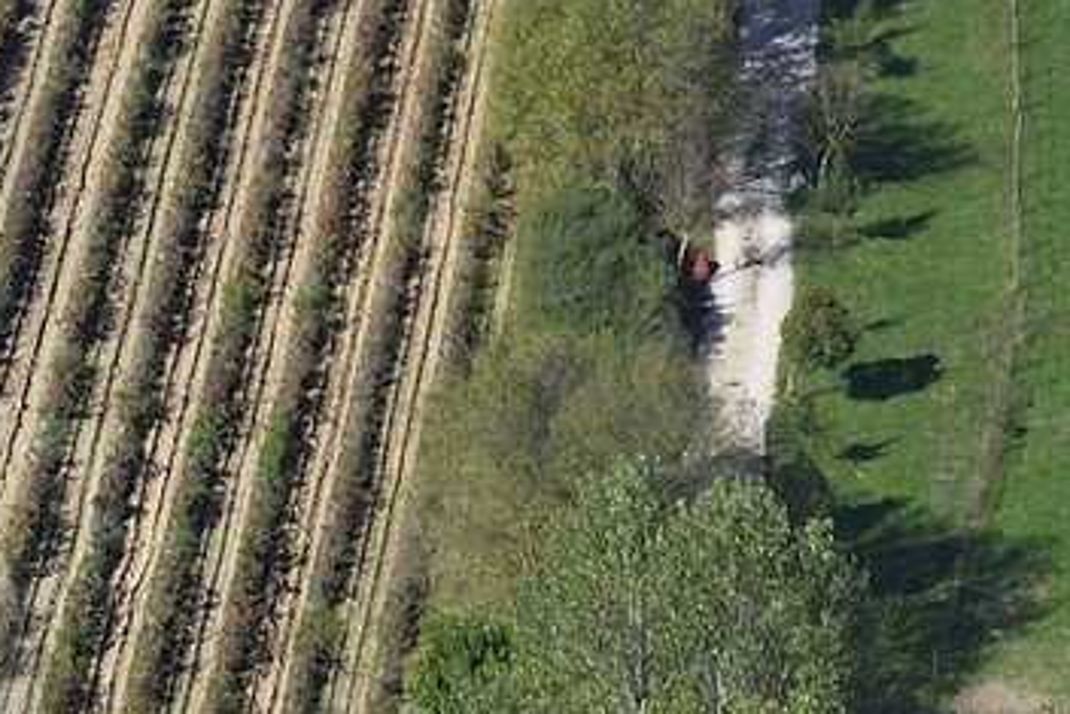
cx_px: -1186
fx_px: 9455
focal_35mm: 318
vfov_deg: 4.3
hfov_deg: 6.3
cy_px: 981
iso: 400
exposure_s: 1/1250
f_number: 7.1
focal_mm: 70
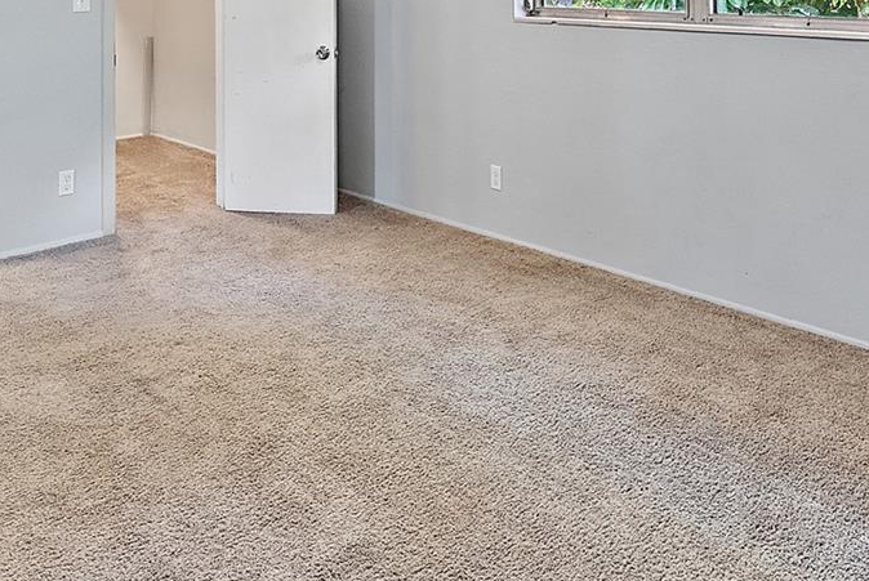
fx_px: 918
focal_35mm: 38
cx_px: 469
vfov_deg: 31.6
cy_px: -41
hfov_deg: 50.6
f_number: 4
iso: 1250
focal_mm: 16
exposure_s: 1/13
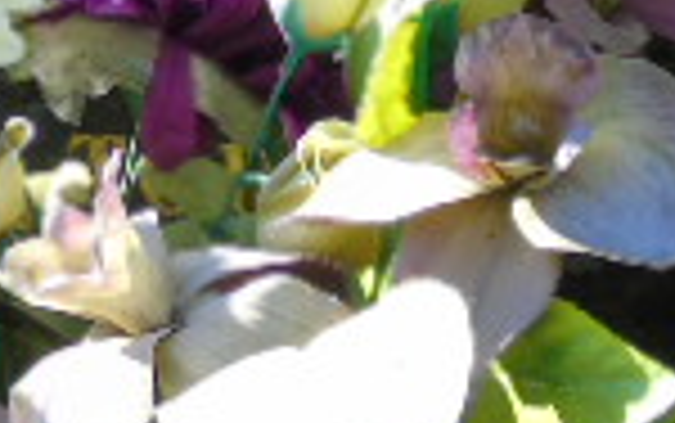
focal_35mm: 488
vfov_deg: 2.7
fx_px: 8984
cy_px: -338
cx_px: -171
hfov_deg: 4.3
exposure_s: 1/160
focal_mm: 19
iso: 80
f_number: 4.4
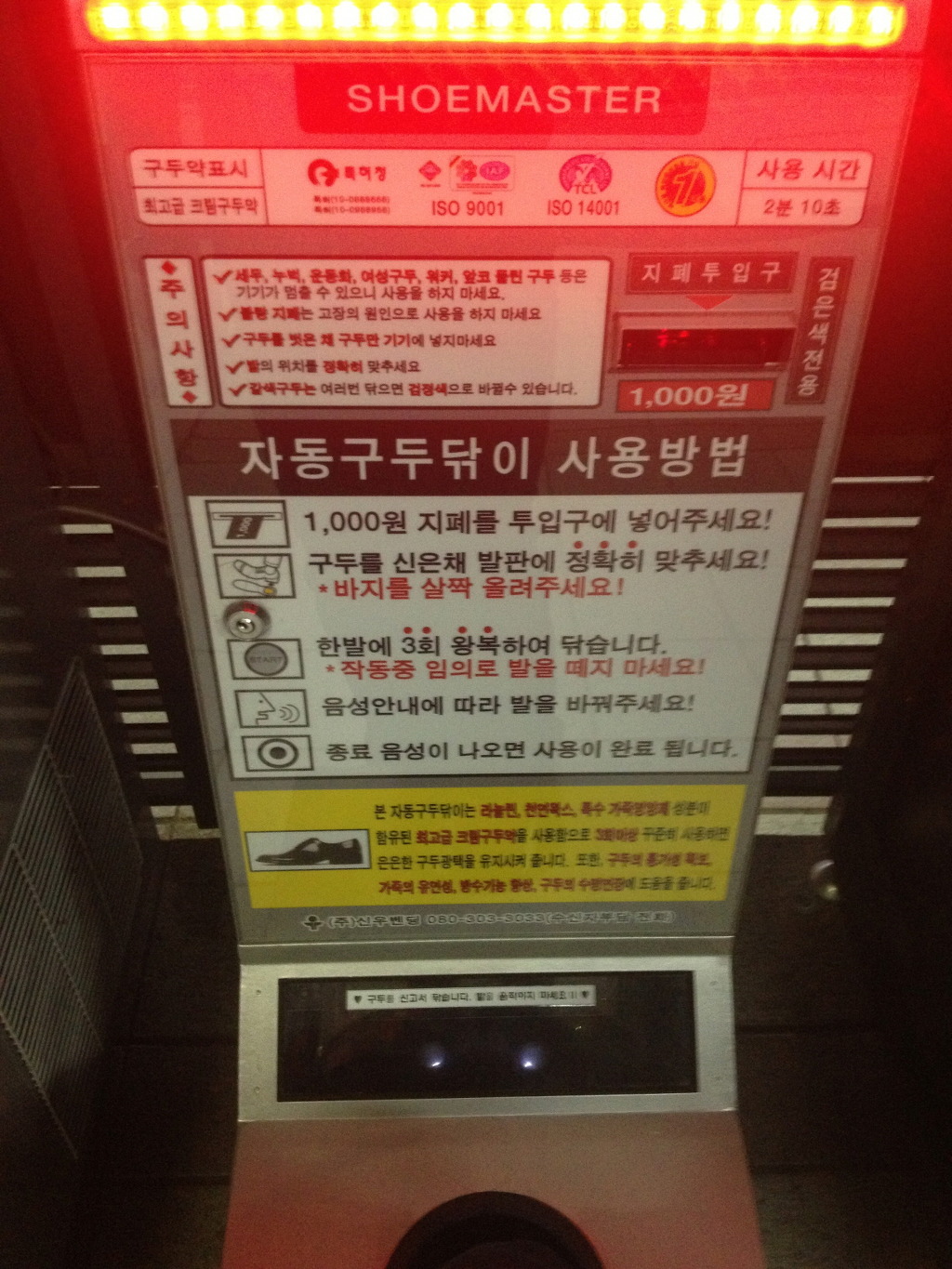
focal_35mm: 35
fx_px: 1283
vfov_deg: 52.6
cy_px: 634
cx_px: 476
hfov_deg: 40.7
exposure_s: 1/20
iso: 320
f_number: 2.4
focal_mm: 4.28
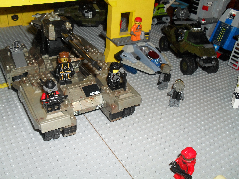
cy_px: 90
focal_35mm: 35
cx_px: 120
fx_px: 242
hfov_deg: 52.6
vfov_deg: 40.7
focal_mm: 6.3
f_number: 3.2
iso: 200
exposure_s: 1/45
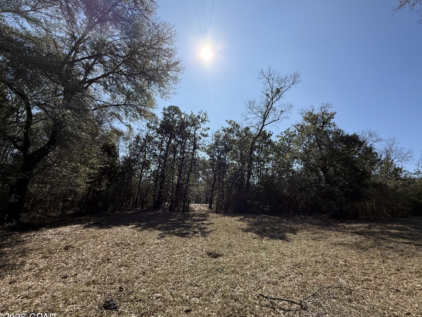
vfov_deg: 78.1
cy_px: 153
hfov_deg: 94.1
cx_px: 236
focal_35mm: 16
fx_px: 195
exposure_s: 1/2976
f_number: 2.2
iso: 50
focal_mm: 2.22
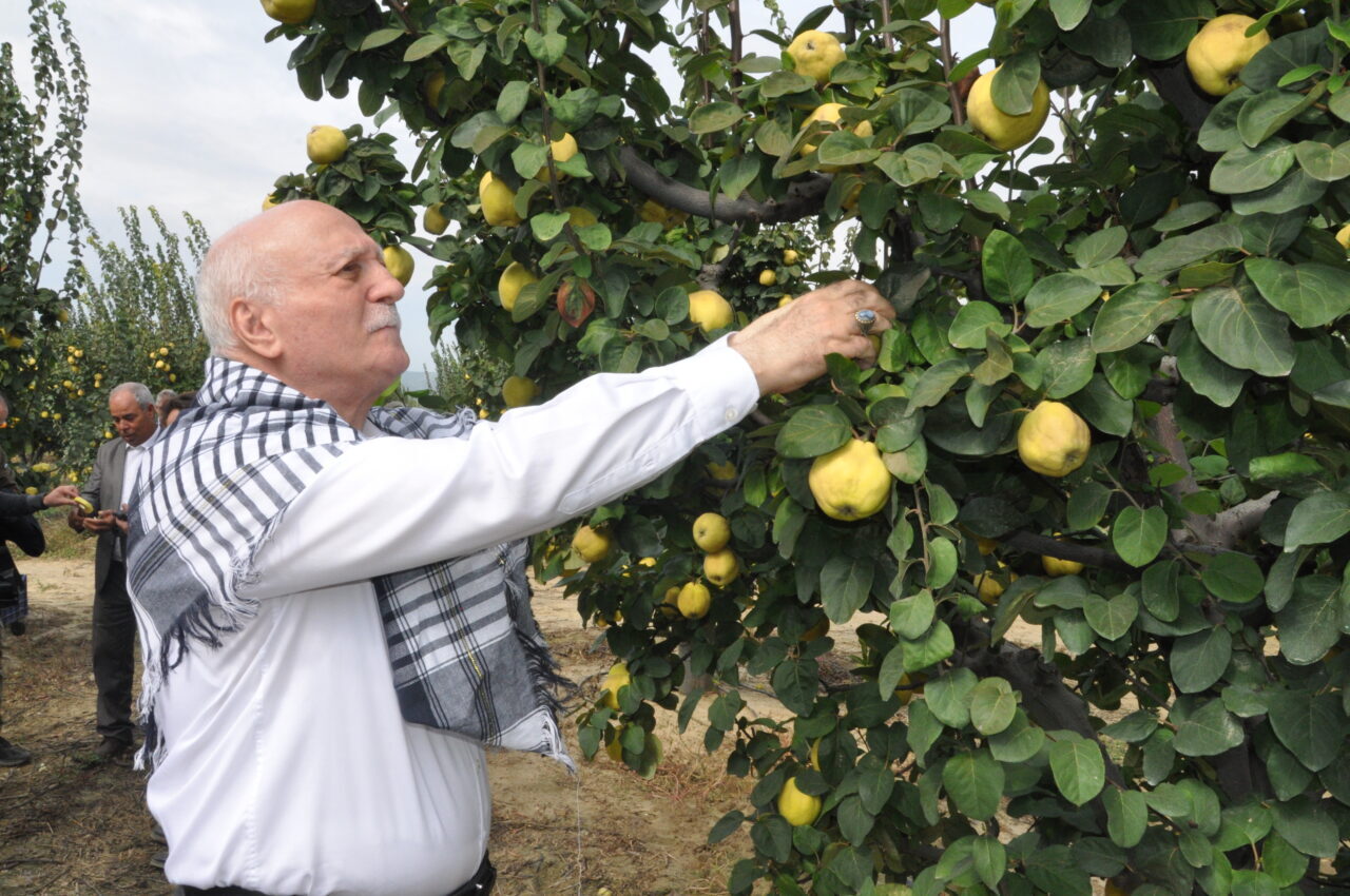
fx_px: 1180
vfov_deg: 41.6
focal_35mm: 32
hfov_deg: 59.6
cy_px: 448
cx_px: 675
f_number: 25
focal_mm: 21
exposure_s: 1/200
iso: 1250
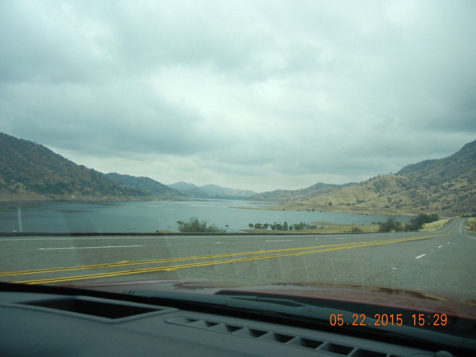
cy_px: 178
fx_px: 413
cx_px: 238
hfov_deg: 60.0
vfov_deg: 46.8
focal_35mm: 30
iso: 160
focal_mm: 5.4
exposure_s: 1/243
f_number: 7
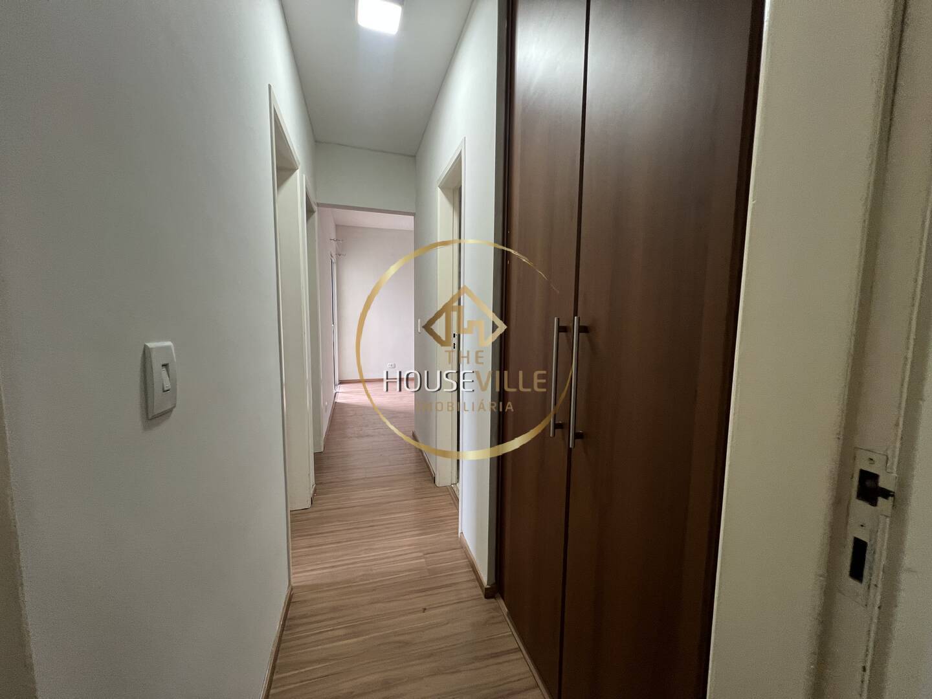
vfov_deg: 89.9
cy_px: 350
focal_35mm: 13
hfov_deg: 106.2
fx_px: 350
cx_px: 466
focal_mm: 1.57
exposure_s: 1/60
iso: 160
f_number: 1.8
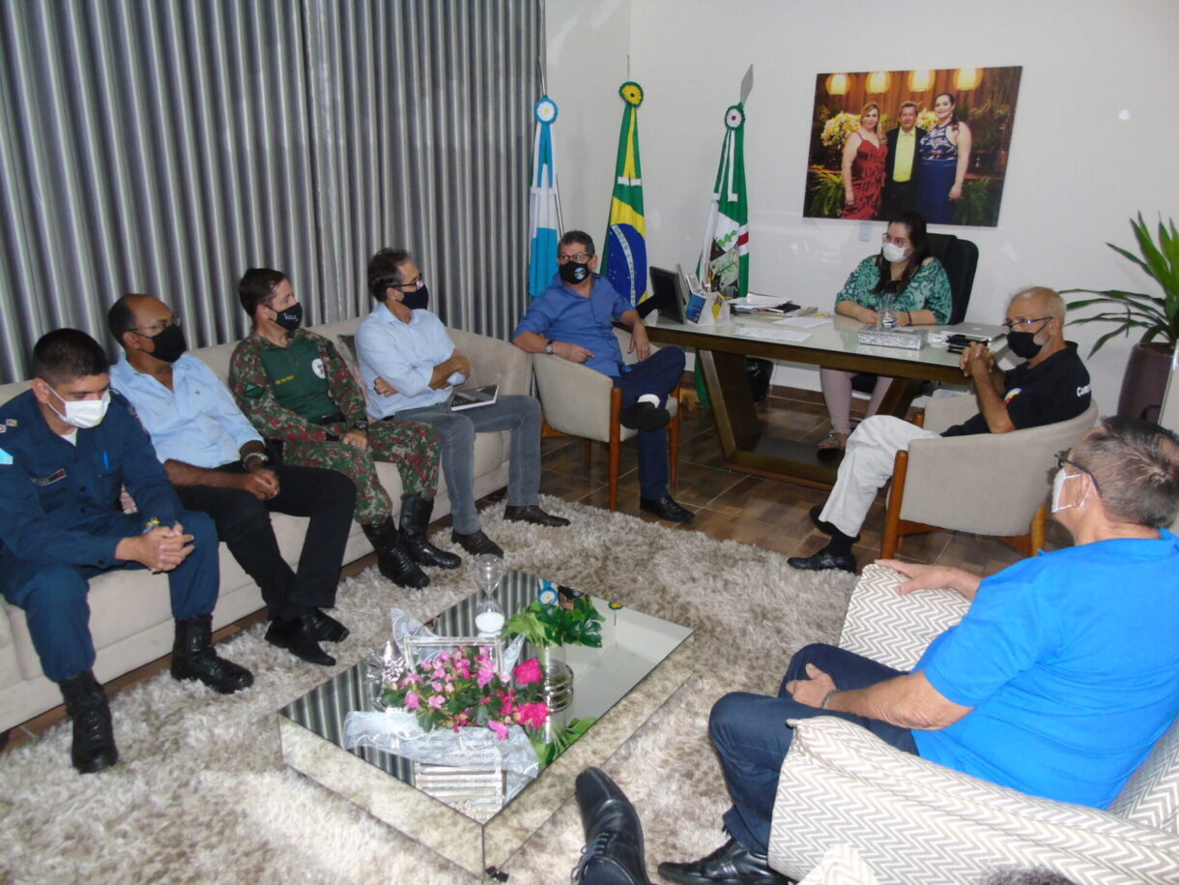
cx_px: 590
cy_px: 442
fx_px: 851
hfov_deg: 69.4
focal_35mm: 25
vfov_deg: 54.9
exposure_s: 1/30
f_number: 3.4
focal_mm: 4.4
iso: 250
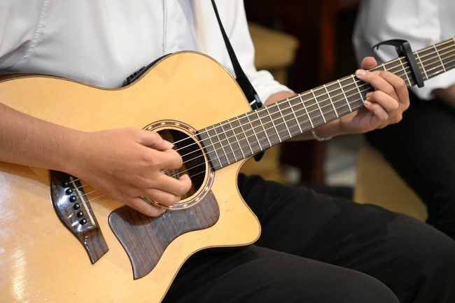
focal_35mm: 110
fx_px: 1390
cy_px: 152
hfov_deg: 18.6
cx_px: 228
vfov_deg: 12.4
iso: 10000
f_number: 4
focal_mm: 110
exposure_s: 1/200
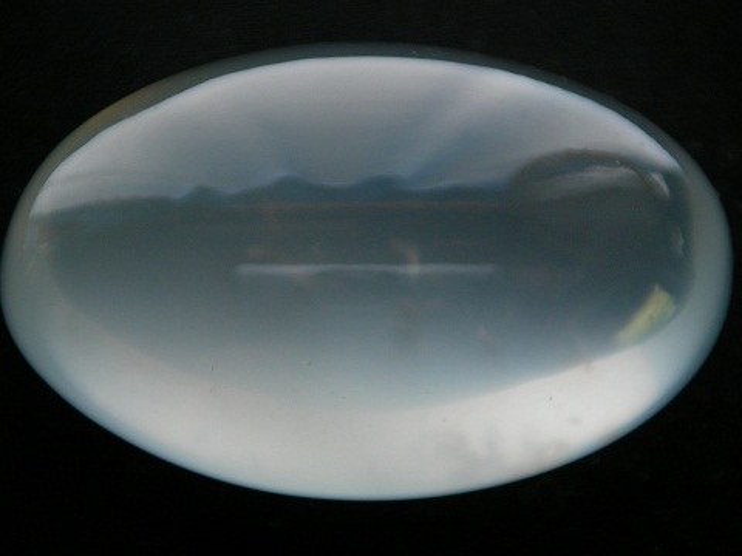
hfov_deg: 23.6
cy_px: 278
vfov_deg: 17.8
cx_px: 371
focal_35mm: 83
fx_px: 1779
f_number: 3.9
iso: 100
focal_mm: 13.8
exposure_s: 1/3
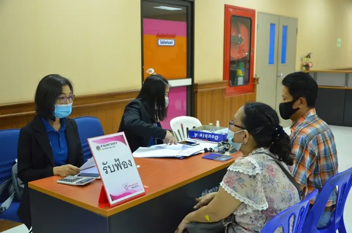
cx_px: 176
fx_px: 380
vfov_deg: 34.0
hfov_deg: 49.7
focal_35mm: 39
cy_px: 116
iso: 2500
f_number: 5.6
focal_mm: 26
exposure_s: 1/125
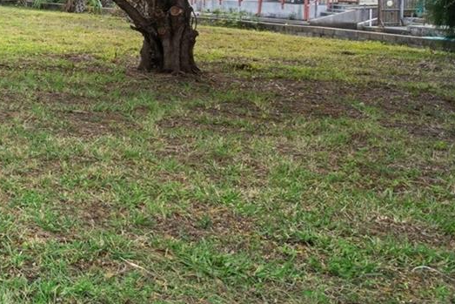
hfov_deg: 27.3
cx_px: -218
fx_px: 657
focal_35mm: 52
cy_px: -25
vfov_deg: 24.4
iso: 320
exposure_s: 1/50
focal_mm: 17
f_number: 8
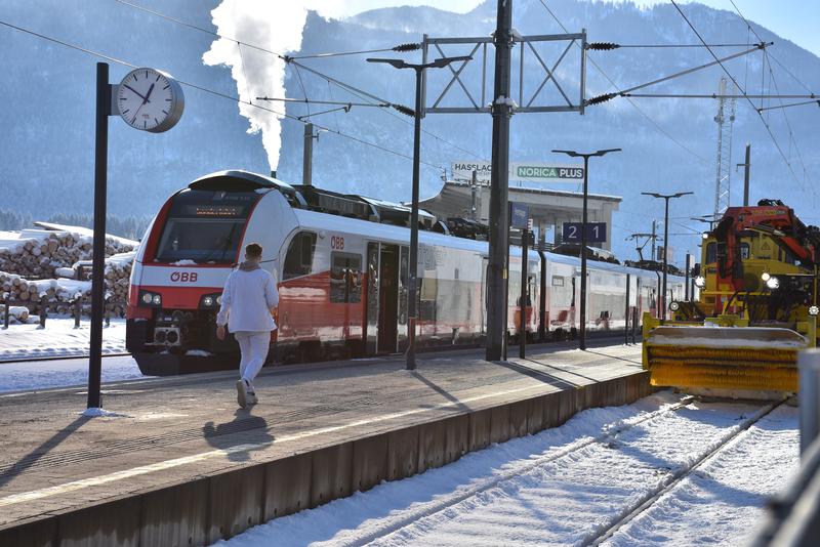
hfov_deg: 29.9
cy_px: 274
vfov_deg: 20.2
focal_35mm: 68
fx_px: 1538
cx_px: 410
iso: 110
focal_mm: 45
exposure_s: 1/500
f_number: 8
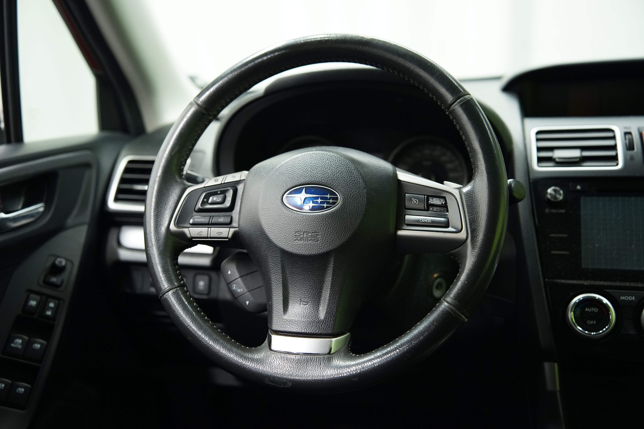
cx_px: 322
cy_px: 214
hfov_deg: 46.4
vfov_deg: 31.9
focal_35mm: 42
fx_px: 751
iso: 1250
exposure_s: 1/40
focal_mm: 42
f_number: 2.8
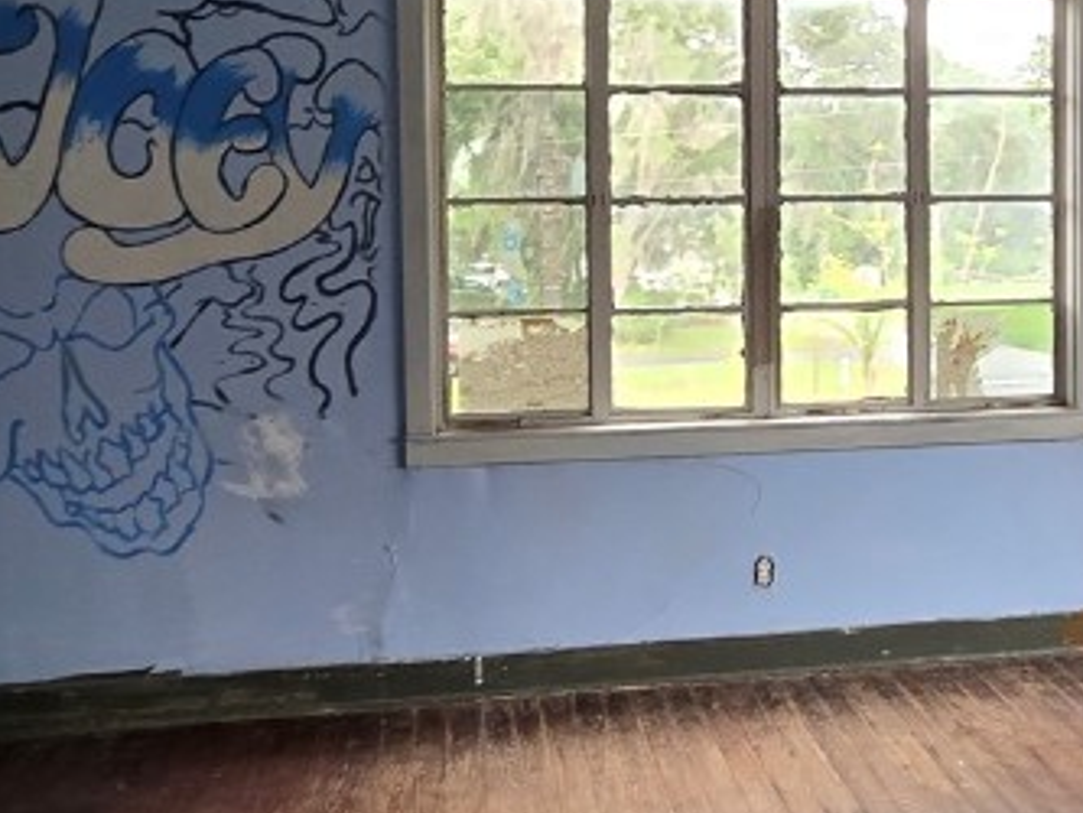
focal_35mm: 40
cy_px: 267
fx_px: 1252
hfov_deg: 46.1
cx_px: 715
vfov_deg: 35.6
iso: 200
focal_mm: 2.2
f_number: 2.2
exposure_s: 1/60
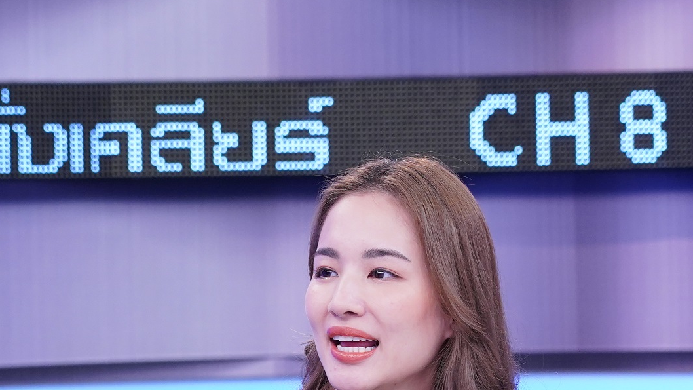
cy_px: 421
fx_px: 5623
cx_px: 255
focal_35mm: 306
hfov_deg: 7.1
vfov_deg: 4.0
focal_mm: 105
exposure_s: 1/125
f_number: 5
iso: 1600
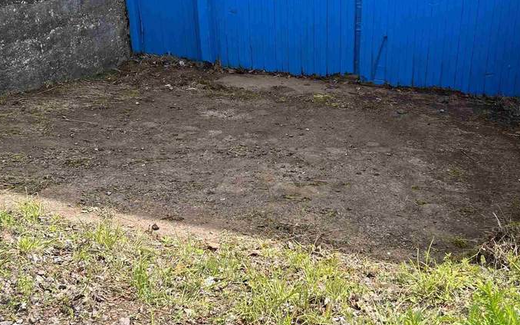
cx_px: 289
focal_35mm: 52
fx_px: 737
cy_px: 121
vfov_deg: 24.8
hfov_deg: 38.8
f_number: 1.5
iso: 50
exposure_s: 1/1377
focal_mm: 5.7
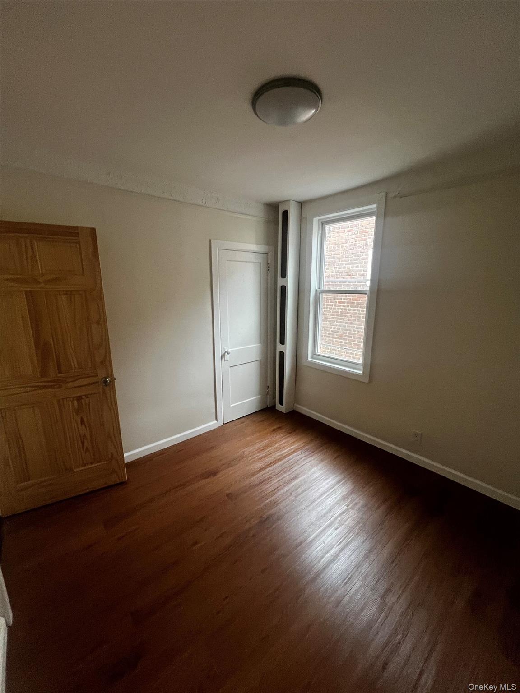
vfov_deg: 106.2
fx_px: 260
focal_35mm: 13
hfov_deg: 89.9
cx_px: 260
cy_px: 346
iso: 200
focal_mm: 1.57
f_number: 1.8
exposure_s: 1/60
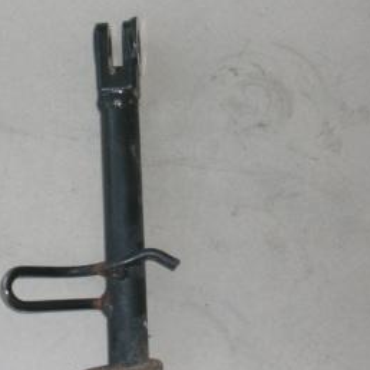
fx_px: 1947
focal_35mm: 161
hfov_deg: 10.8
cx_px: 125
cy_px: 213
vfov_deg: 10.9
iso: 50
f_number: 4.9
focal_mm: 17.4
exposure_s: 1/60.1
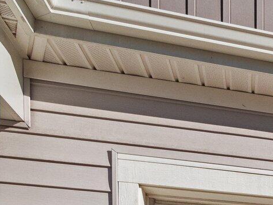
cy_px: 301
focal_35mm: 61
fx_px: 481
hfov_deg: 24.2
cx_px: 417
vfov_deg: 20.7
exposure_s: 1/3200
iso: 200
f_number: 5.6
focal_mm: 7
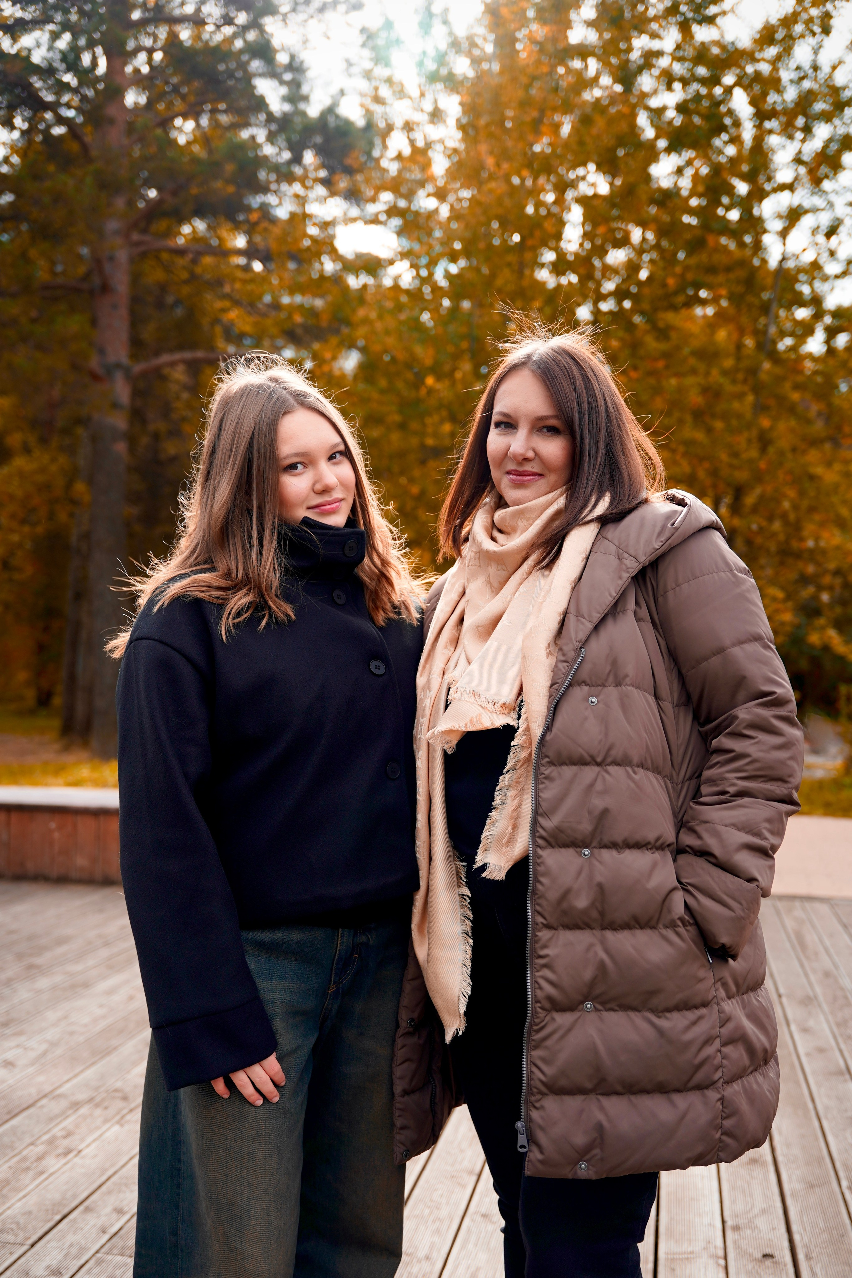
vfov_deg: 57.7
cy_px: 639
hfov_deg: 40.3
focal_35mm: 33
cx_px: 426
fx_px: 1161
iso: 100
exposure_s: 1/500
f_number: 2.8
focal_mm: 32.7
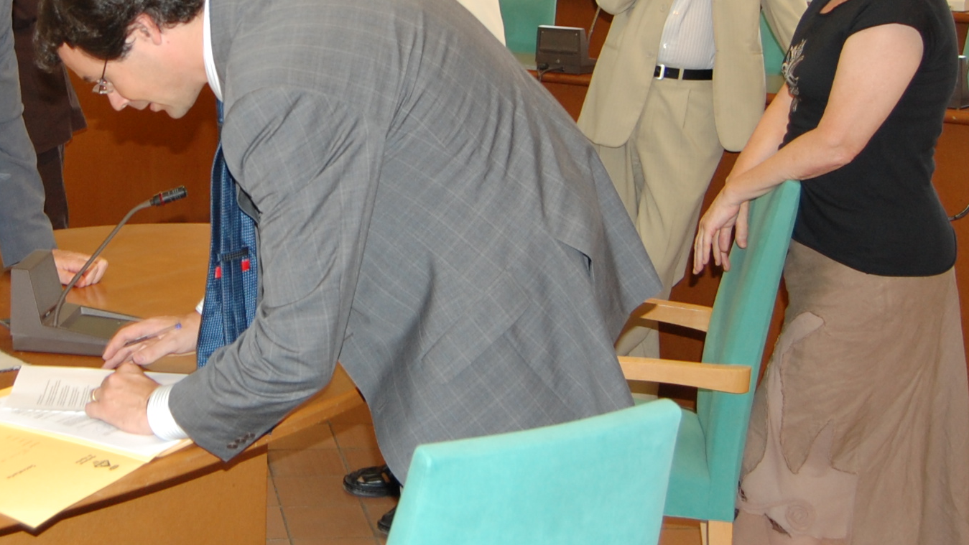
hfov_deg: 32.3
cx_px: 170
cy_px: 17
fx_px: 1619
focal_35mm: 63
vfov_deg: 18.7
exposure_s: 1/60
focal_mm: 18
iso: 400
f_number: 3.5
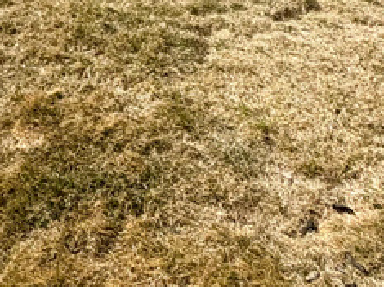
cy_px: -228
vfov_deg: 18.7
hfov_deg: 30.2
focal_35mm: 61
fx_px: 676
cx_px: 29
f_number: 2.2
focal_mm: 2.22
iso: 25
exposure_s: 1/1259
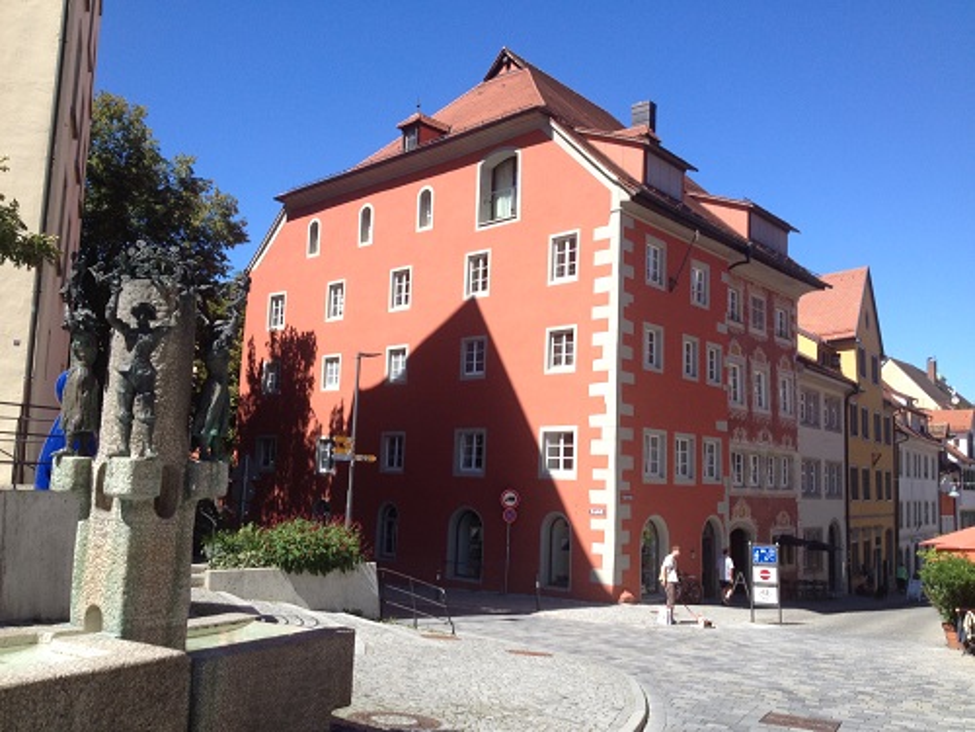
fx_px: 986
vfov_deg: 40.7
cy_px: 366
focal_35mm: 35
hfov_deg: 52.6
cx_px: 488
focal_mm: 4.28
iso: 50
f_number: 2.4
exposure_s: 1/1004
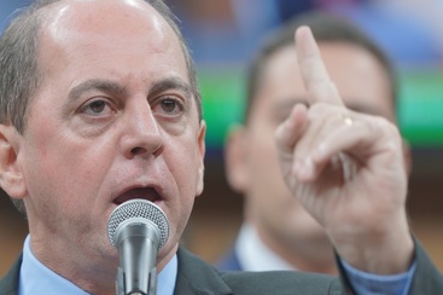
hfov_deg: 4.7
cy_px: 234
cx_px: 173
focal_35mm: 436
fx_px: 5360
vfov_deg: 3.1
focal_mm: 200
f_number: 3.5
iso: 1000
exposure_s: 1/320
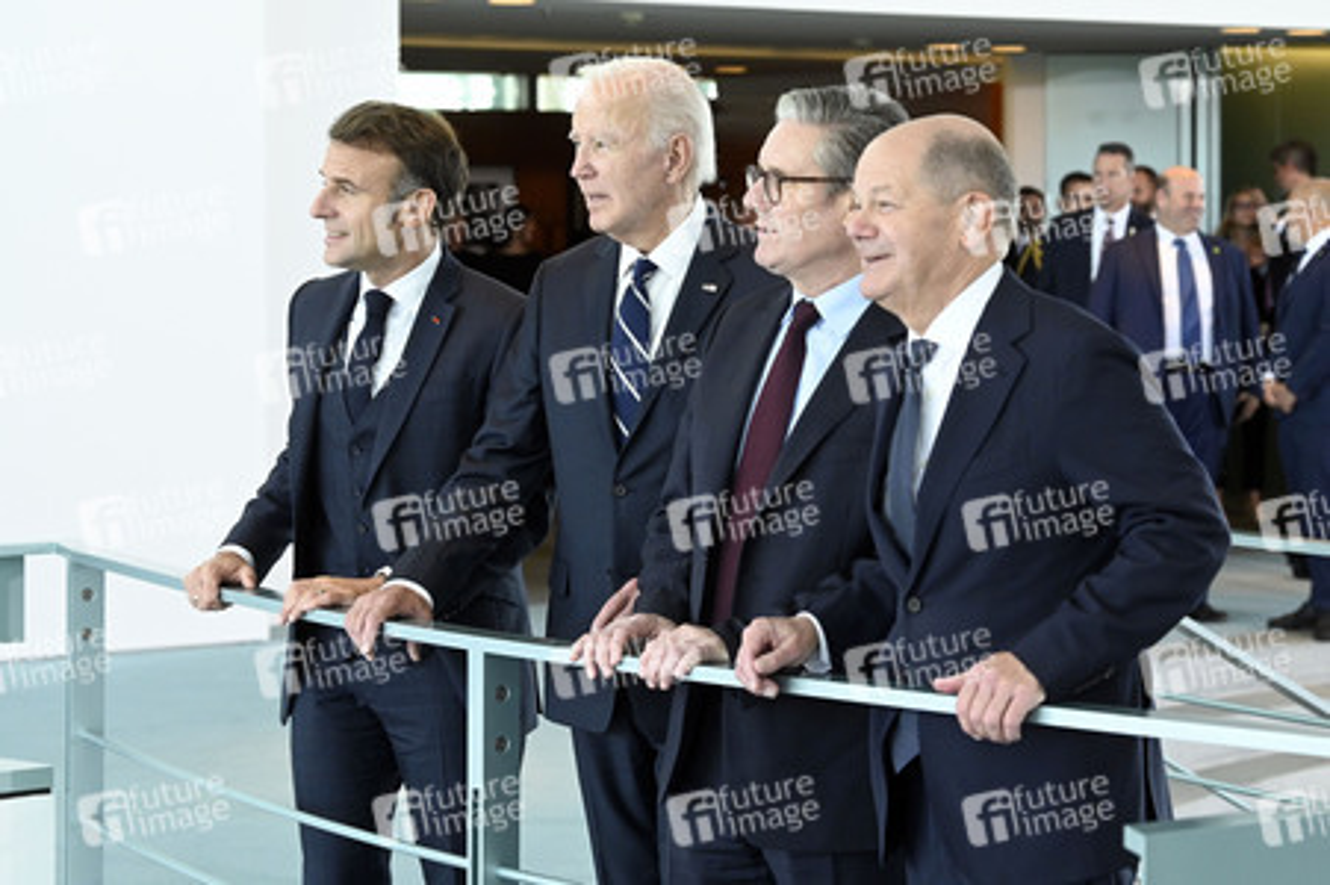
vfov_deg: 16.6
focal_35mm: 82
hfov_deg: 24.8
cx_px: 665
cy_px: 442
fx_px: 3027
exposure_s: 1/640
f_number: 5.6
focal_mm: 82
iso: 4000
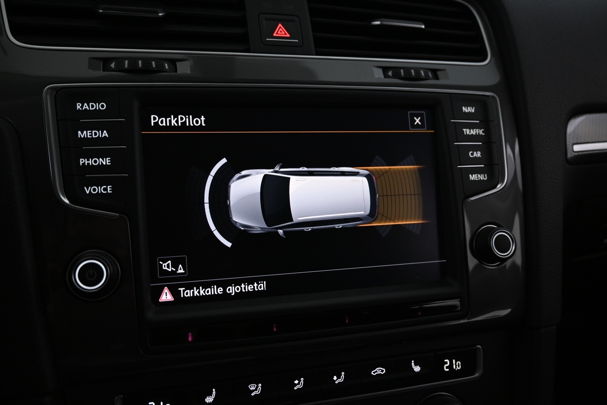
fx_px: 510
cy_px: 206
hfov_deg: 61.5
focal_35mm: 30
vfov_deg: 43.3
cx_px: 300
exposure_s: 1/30
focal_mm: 19.5
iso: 1000
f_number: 3.8
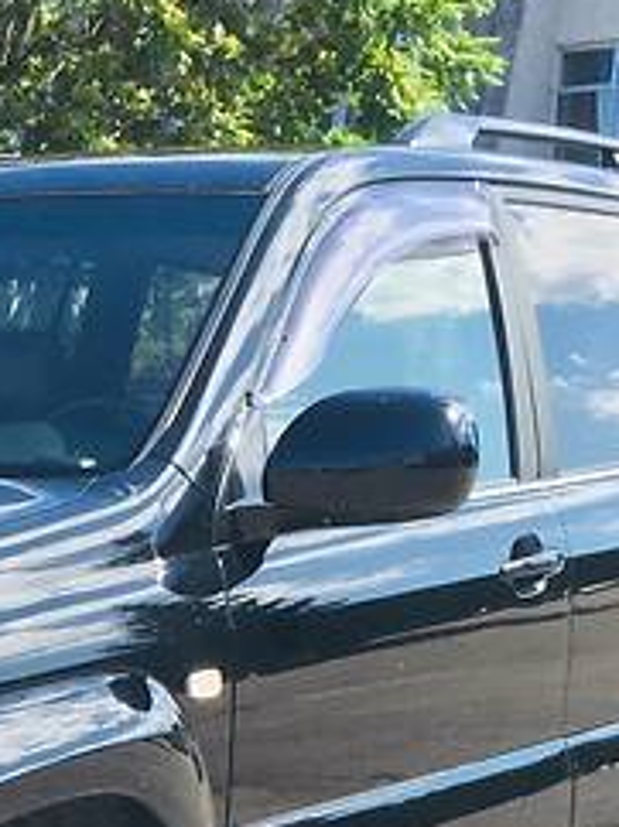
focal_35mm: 96
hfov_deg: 14.7
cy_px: 892
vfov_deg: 19.6
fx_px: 2293
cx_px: -198
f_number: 2.2
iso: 32
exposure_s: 1/719
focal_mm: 4.2
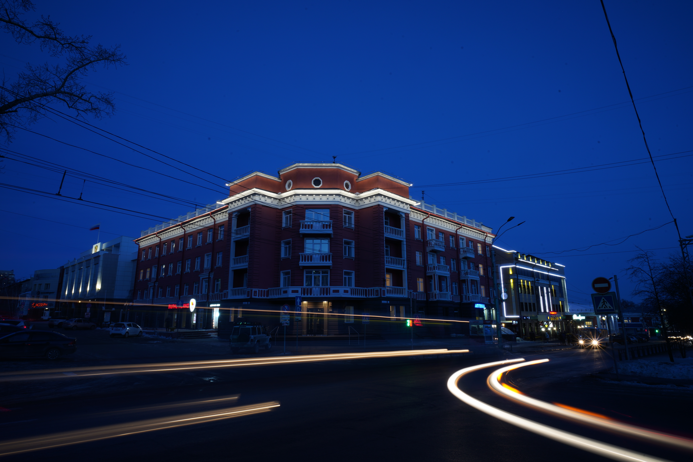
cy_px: 231
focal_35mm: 20
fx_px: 385
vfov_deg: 61.9
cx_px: 346
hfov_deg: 84.0
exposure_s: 5
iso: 160
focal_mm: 20
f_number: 22
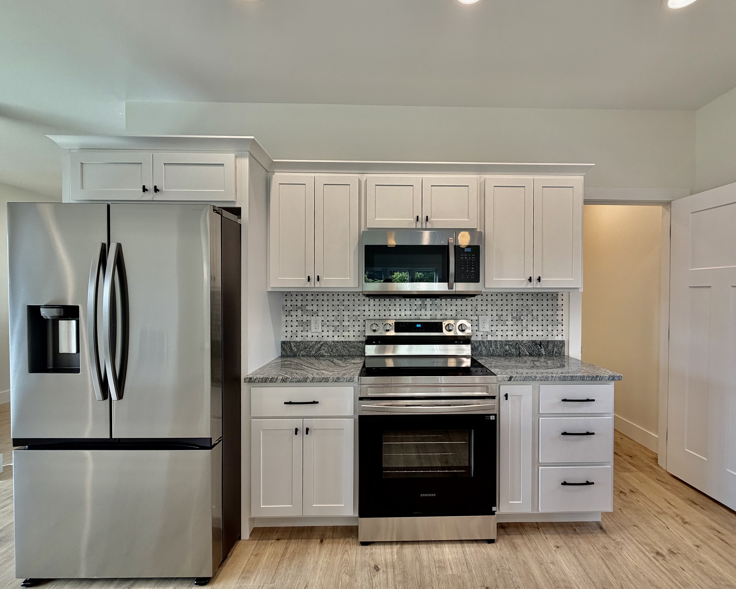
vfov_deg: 84.0
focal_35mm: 15
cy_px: 298
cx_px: 398
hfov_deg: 96.6
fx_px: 327
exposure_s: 1/120
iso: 125
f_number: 2.2
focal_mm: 2.22
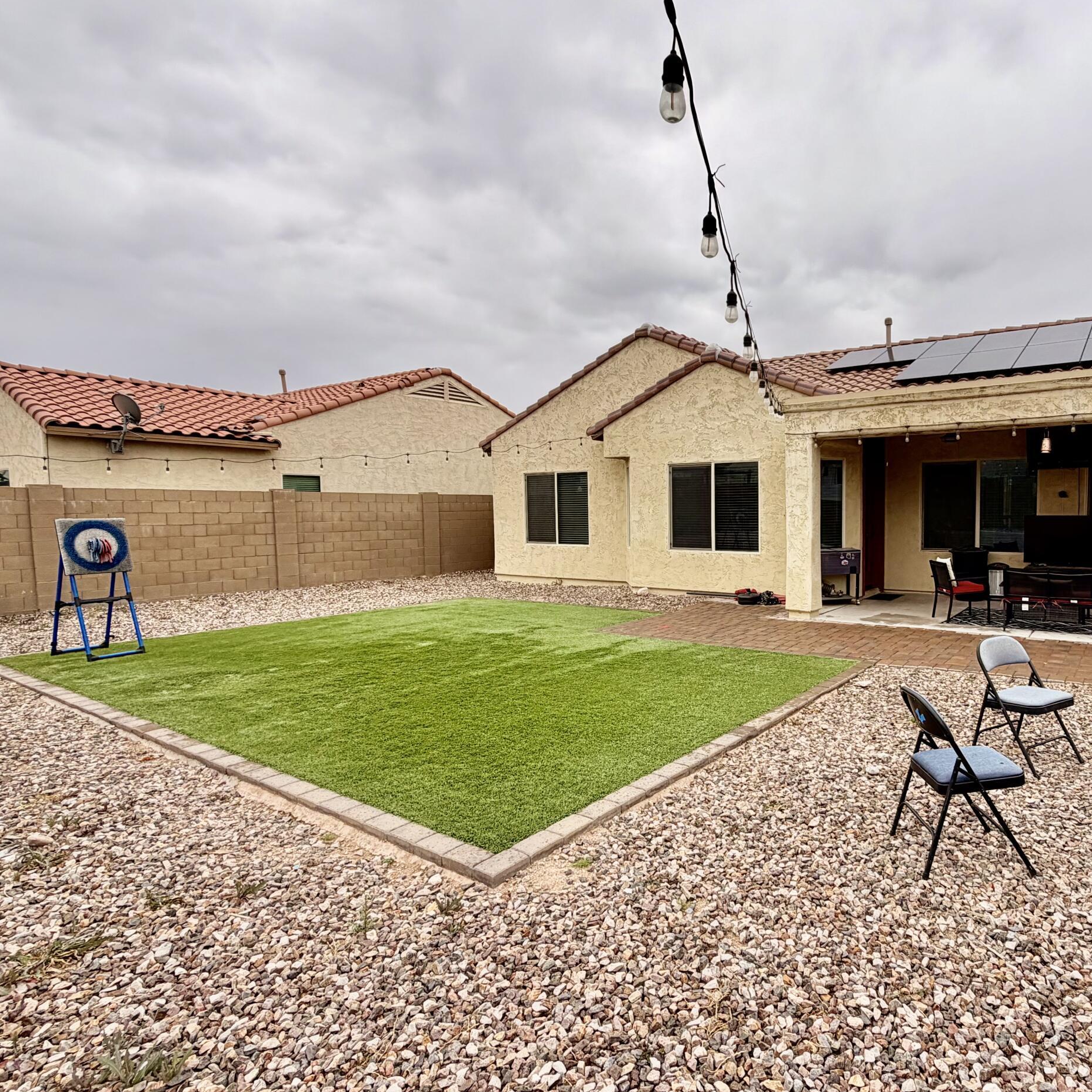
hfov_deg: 72.7
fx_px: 714
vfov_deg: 74.8
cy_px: 555
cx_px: 722
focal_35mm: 20
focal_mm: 2.22
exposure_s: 1/770
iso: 32
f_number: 2.2
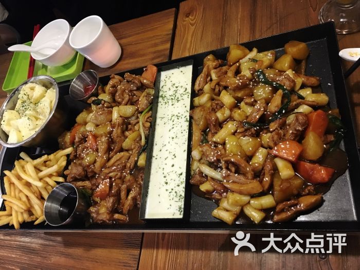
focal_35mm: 29
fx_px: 302
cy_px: 135
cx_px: 180
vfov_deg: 48.2
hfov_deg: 61.7
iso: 320
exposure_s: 1/17
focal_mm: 4.15
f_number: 2.2
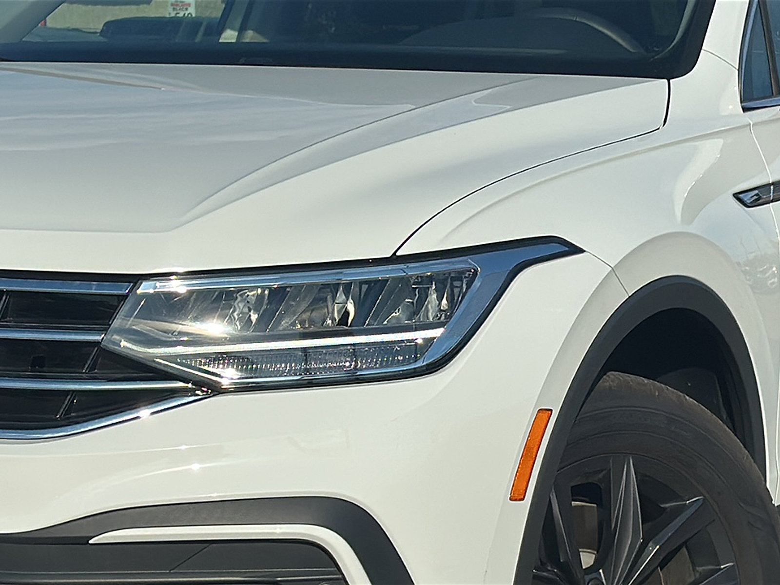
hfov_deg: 19.6
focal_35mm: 100
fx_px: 2253
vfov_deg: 14.8
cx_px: 390
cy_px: 292
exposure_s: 1/9091
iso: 64
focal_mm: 6.86
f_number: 1.78
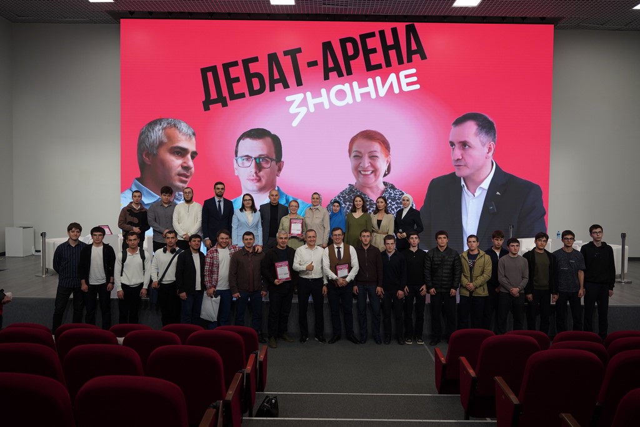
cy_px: 214
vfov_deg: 44.4
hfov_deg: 63.0
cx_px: 320
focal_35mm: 29
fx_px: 523
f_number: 4
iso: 1000
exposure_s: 1/160
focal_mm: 29.4
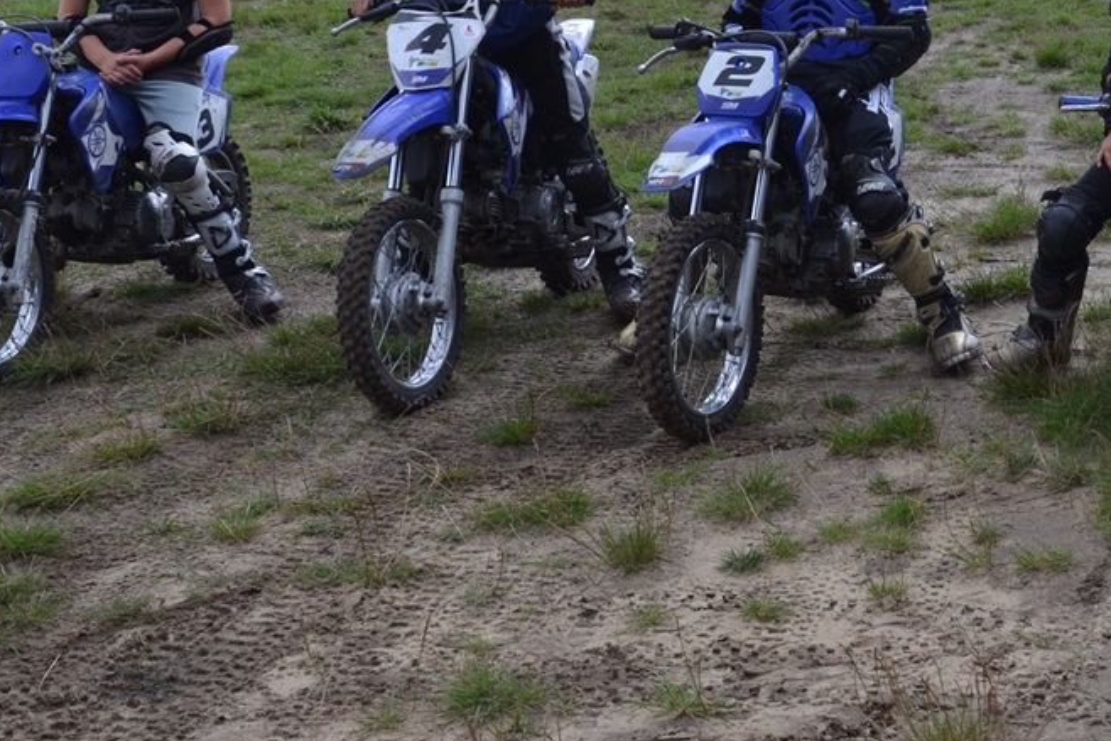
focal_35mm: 70
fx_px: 2161
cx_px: 924
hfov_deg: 28.1
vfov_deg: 19.2
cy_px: 107
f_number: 6.3
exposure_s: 1/160
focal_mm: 24
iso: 100
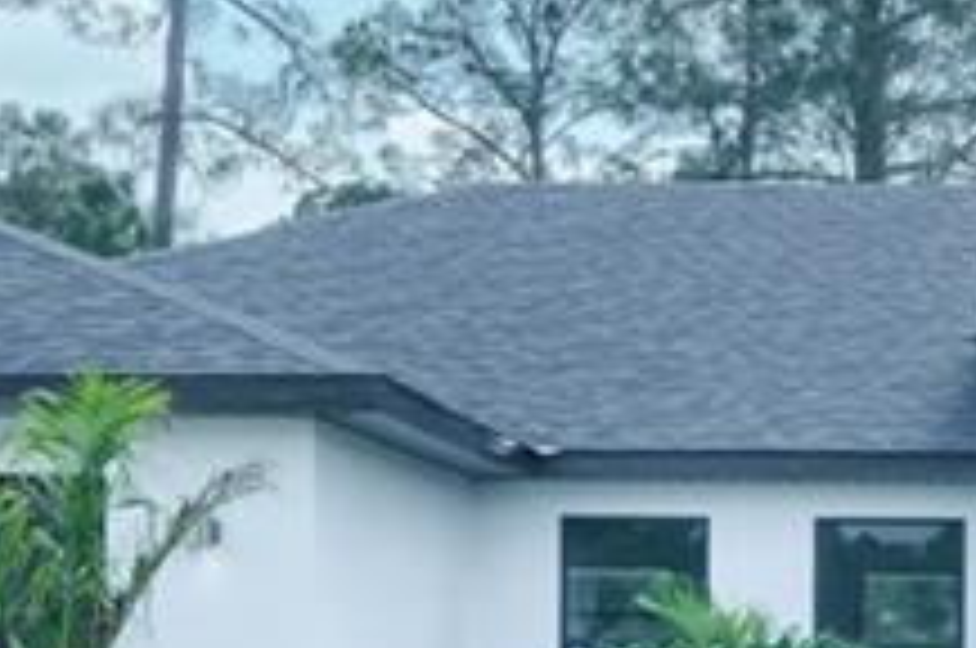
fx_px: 3059
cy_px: 650
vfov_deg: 12.0
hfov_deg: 17.8
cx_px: 927
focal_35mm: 113
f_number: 9
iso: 200
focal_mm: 16
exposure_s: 1/320
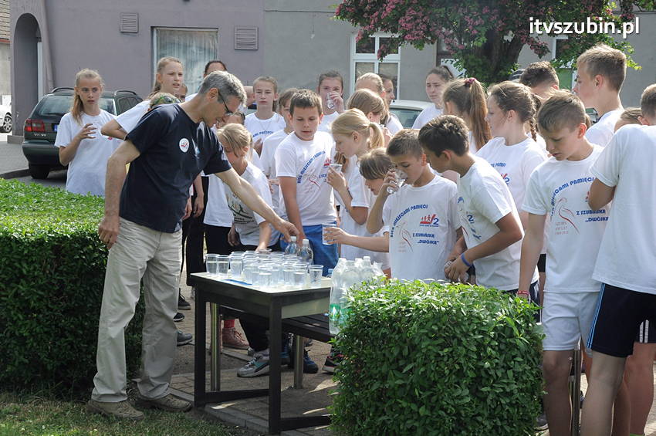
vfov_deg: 18.1
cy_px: 218
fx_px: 1365
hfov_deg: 27.0
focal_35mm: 75
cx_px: 328
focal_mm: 50
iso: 800
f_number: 11
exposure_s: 1/500
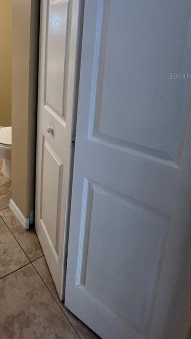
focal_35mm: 24
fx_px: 216
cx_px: -15
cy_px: 76
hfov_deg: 39.7
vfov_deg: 70.0
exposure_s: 1/120
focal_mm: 1.57
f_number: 1.8
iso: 160
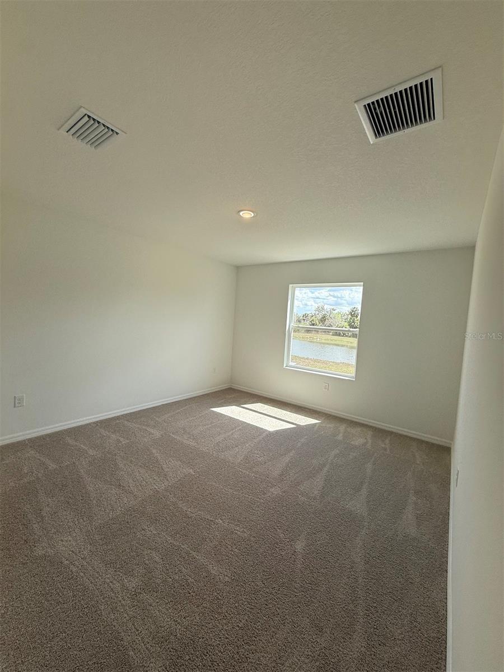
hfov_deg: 85.7
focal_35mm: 14
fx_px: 272
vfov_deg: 102.1
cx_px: 252
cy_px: 336
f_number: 2.2
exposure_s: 1/445
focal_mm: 2.22
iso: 64
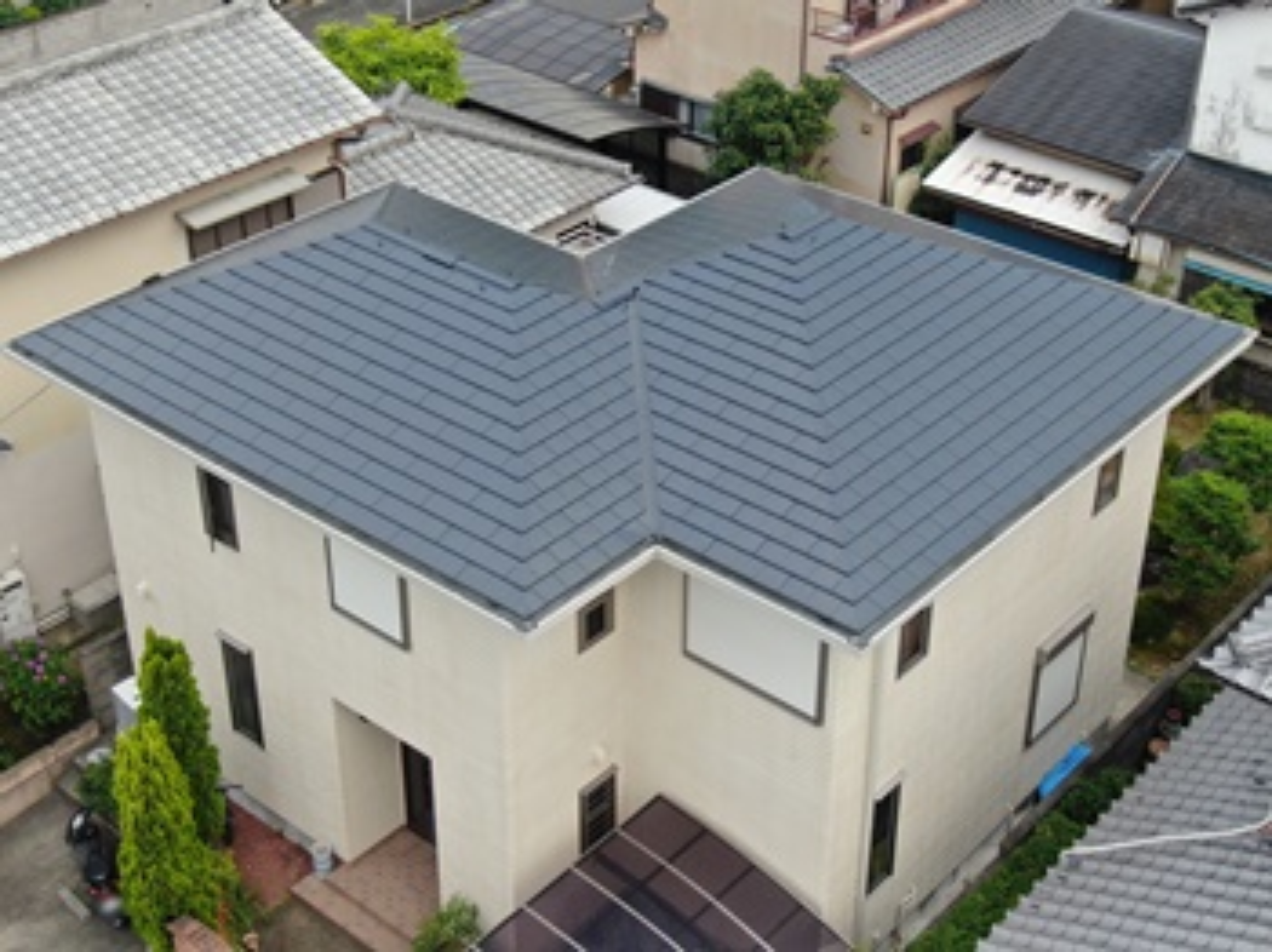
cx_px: 636
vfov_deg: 30.2
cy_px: 476
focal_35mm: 48
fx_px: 1763
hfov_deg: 39.7
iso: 100
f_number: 3.8
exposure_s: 1/240
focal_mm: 8.6
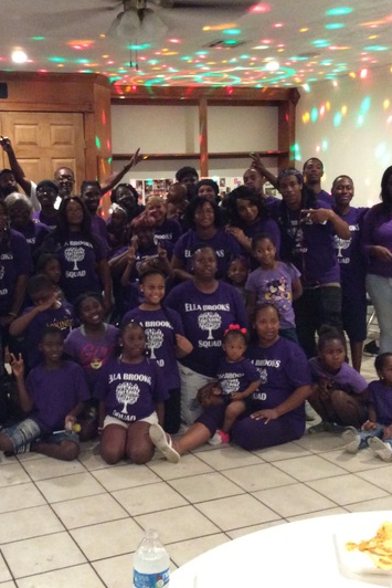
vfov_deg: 43.6
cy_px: 292
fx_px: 734
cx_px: 123
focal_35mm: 45
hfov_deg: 29.6
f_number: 2.4
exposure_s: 1/15
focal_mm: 3.3
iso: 320
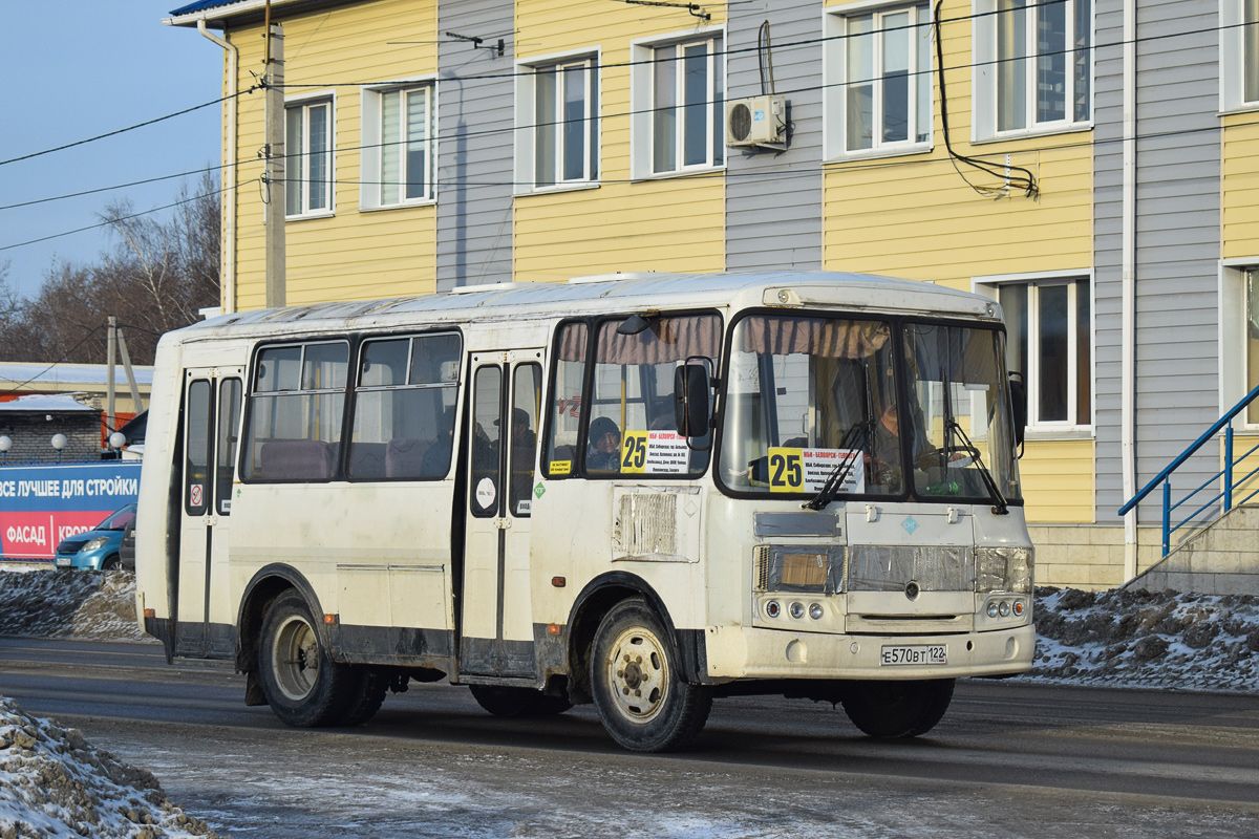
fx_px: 2885
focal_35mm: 82
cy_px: 420
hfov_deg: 24.6
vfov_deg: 16.6
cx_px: 630
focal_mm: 55
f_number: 6.3
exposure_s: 1/1250
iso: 400
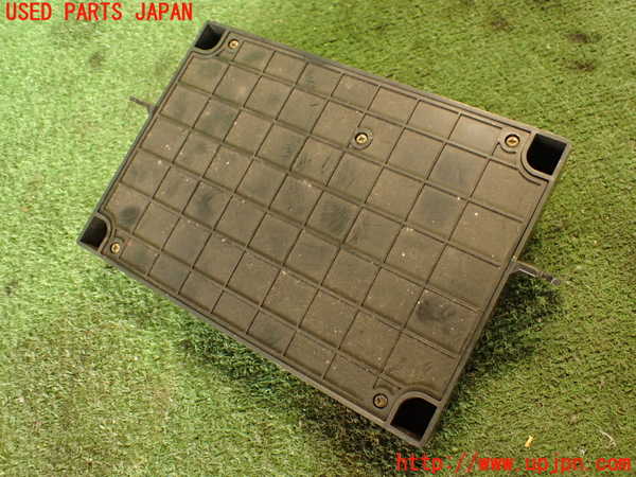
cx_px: 318
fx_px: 588
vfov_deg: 44.2
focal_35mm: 32
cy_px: 238
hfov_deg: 56.8
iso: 500
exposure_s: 1/30
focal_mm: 5.79
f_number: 2.4
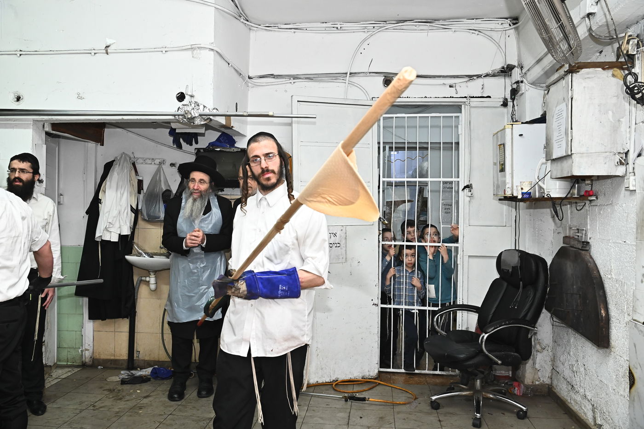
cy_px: 214
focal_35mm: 31
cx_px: 322
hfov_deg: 60.3
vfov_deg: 42.3
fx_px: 554
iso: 2500
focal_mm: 31
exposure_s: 1/160
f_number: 9
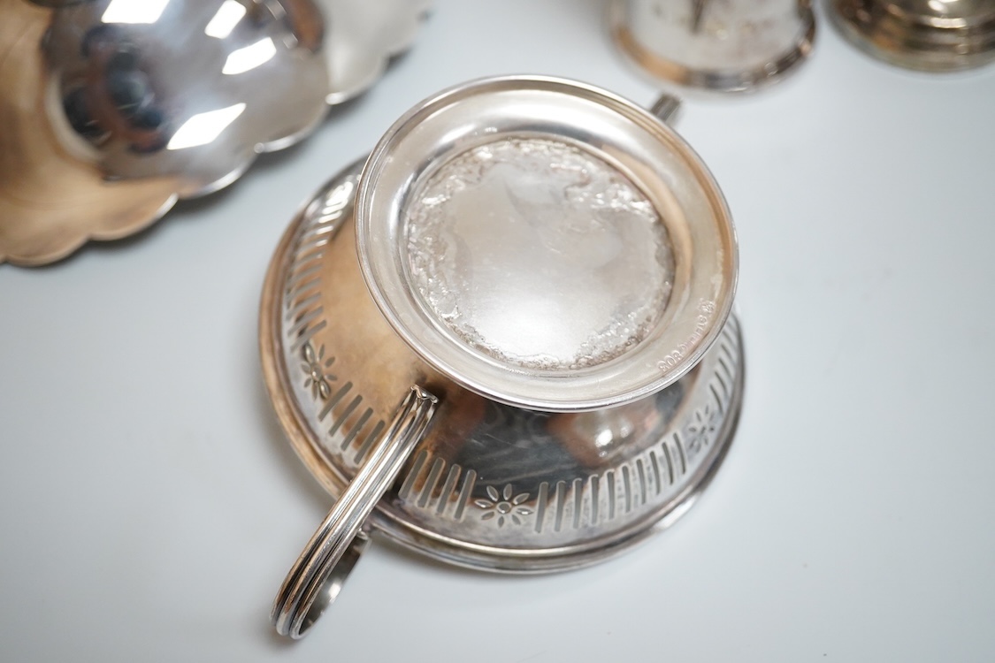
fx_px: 1244
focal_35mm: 45
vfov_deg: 29.9
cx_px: 498
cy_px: 332
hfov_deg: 43.6
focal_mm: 30
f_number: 5
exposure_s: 1/320
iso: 2500
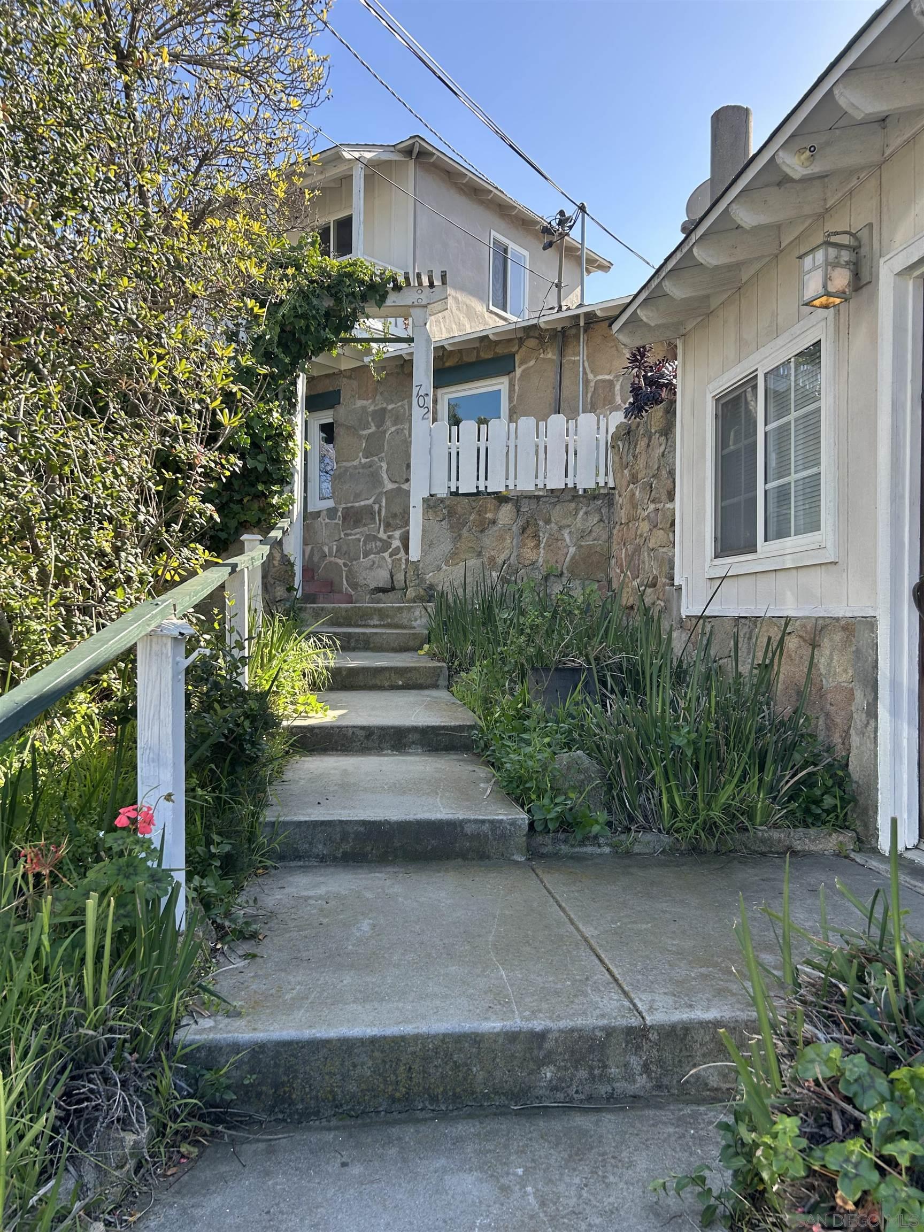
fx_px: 925
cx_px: 462
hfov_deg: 53.1
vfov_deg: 67.3
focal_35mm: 26
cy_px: 616
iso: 50
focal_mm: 5.7
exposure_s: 1/714
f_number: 1.5
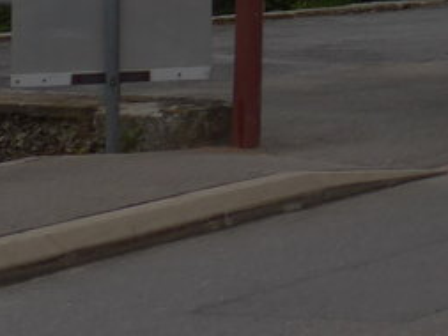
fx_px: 3004
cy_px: -453
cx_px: 931
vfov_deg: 6.1
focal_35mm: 232
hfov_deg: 8.1
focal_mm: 10.1
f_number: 3.2
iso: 80
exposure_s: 1/100
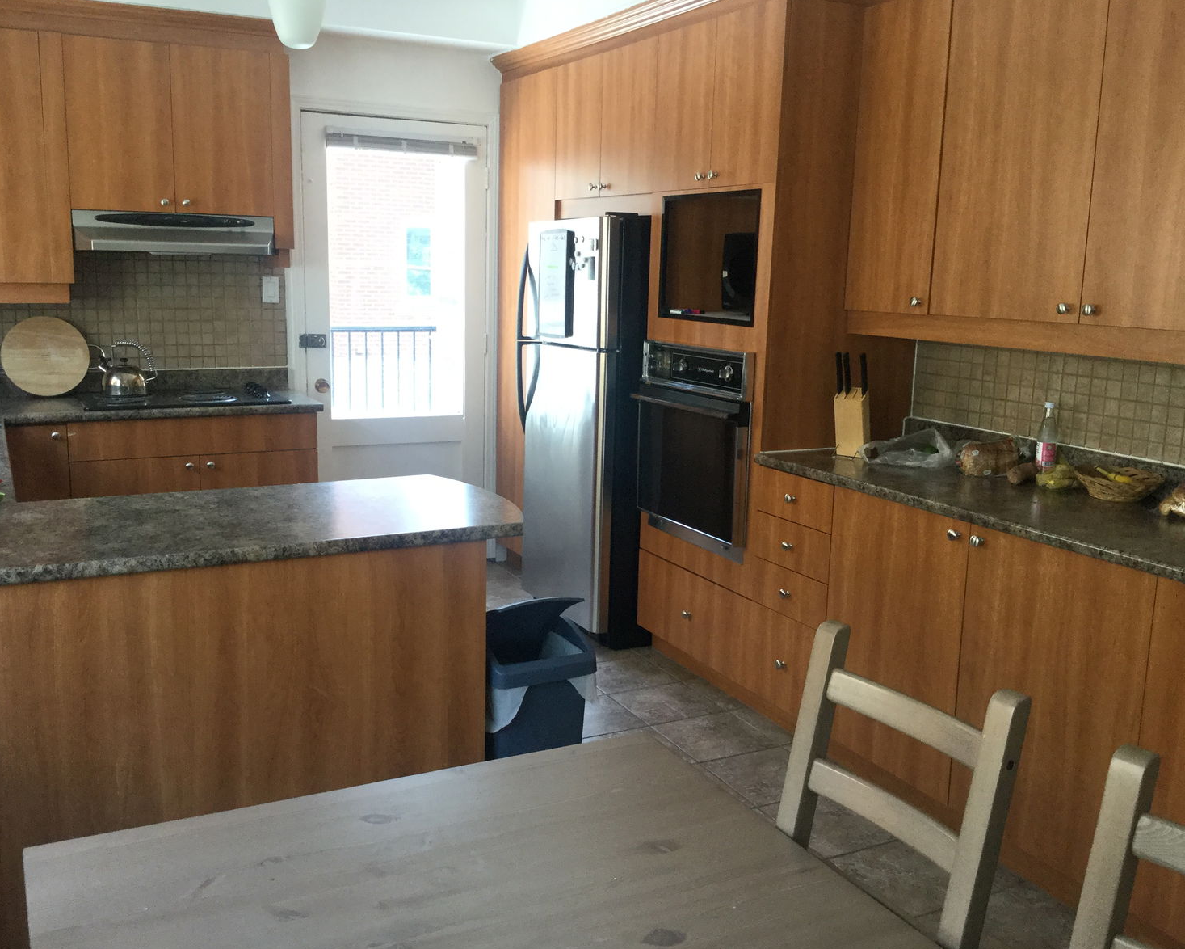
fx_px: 1158
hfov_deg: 54.2
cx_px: 578
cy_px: 480
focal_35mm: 33
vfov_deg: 44.6
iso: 32
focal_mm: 3.3
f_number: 2.4
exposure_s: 1/30
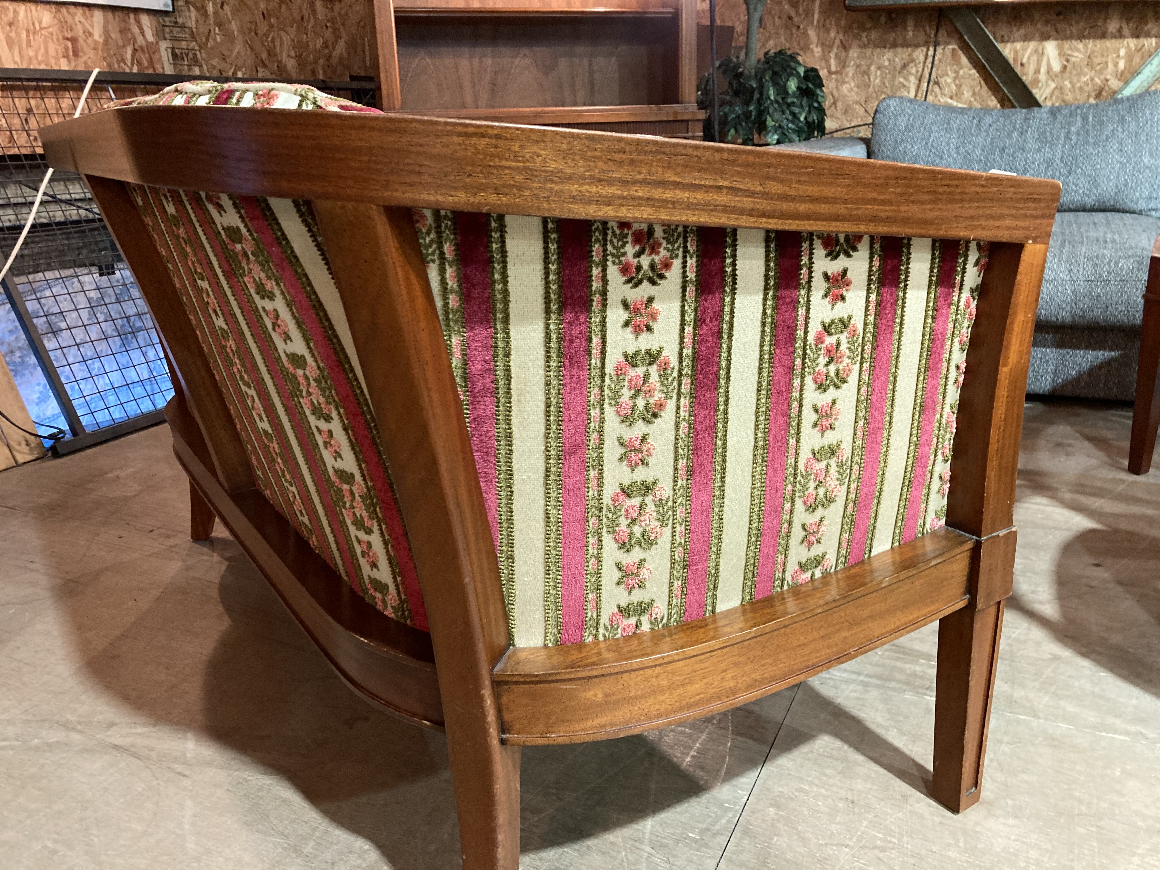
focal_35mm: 28
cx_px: 580
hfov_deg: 63.4
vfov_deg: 49.7
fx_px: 938
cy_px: 435
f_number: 1.8
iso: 400
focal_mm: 3.99
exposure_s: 1/25
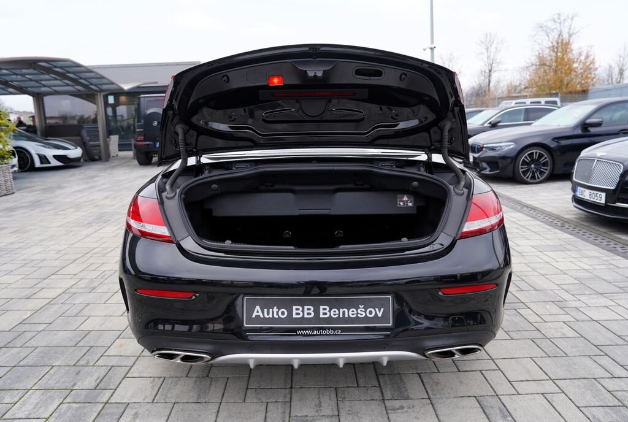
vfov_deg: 53.4
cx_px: 314
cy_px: 211
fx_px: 420
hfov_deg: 73.6
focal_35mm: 24
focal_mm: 24
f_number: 4.5
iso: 100
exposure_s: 1/60
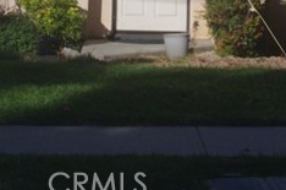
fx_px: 1459
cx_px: 142
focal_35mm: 184
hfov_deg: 11.2
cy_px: -216
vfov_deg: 7.1
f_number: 22
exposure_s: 1/180
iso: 400
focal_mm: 28.13
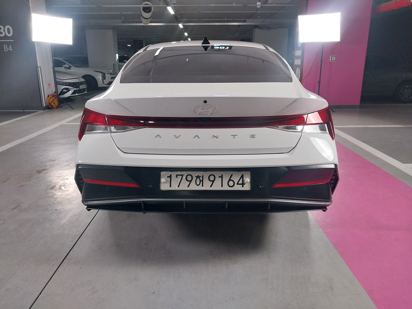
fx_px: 309
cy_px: 154
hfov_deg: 67.3
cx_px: 206
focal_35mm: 26
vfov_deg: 53.1
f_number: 1.8
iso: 100
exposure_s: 1/50
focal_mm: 4
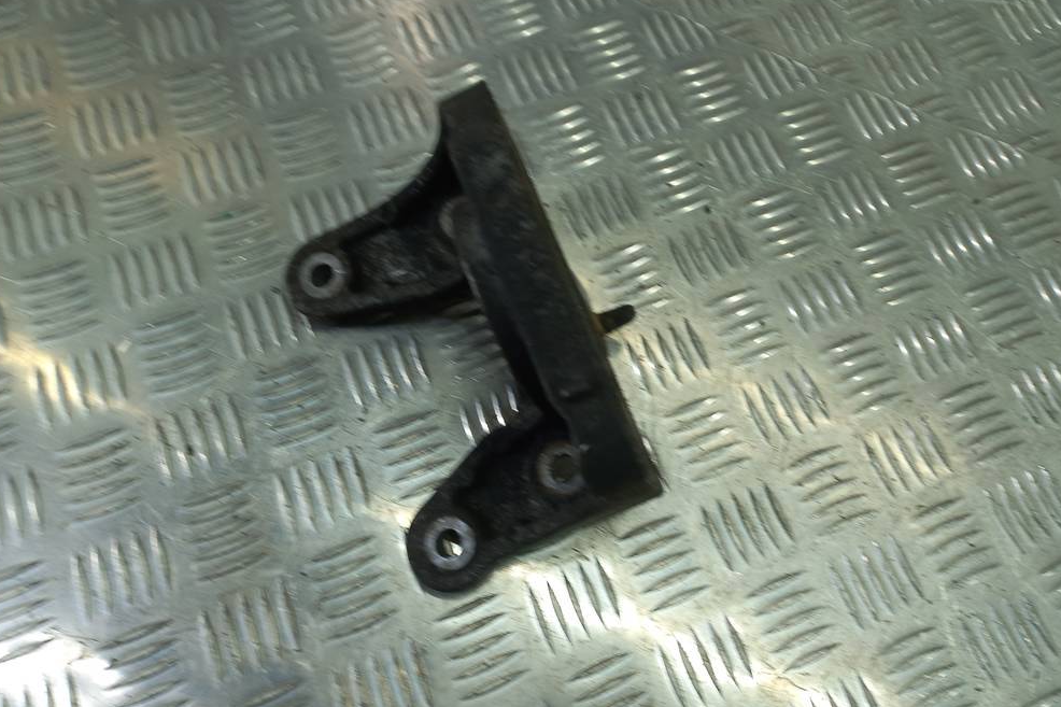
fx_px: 796
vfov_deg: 47.9
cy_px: 383
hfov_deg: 67.4
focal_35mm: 27
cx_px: 537
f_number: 1.8
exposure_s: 1/50
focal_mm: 4.6
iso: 40
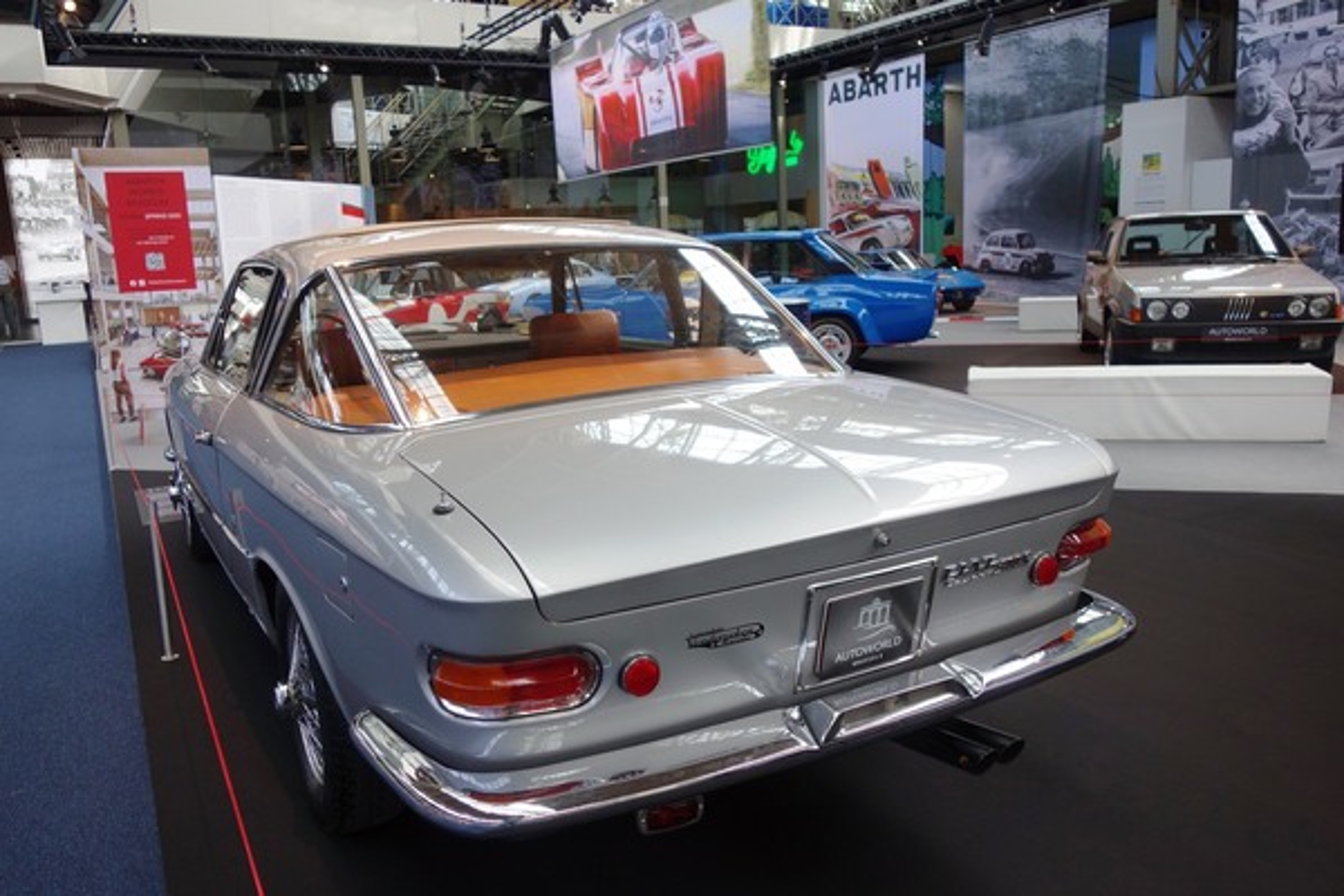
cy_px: 448
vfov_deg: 46.4
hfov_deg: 65.5
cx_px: 672
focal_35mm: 28
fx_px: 1045
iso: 125
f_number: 3.5
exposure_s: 1/100
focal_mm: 10.4
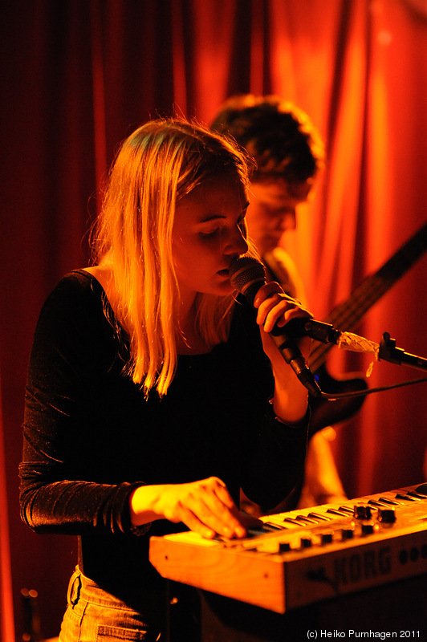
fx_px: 1515
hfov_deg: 16.0
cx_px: 214
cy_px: 321
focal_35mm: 85
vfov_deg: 23.9
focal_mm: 85
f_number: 2
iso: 12800
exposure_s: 1/100
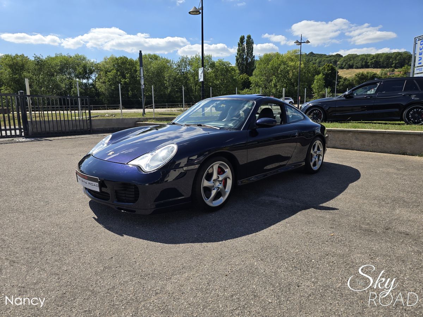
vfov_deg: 58.9
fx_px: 281
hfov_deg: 73.9
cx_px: 212
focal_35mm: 23
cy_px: 158
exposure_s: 1/834
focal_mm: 6.3
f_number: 1.7
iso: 12
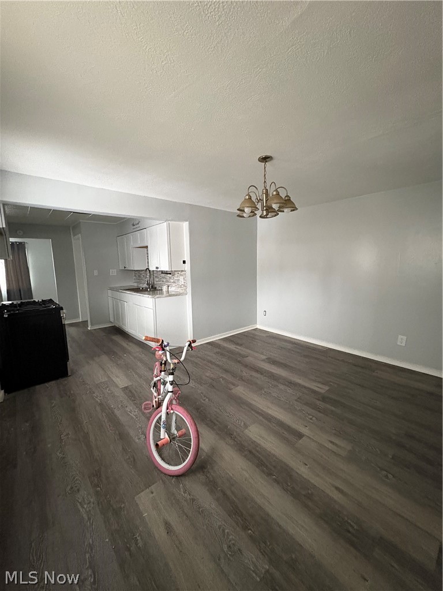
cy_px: 296
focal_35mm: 14
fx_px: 239
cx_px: 222
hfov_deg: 85.7
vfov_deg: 102.1
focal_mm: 2.22
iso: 1000
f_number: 2.2
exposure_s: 1/49
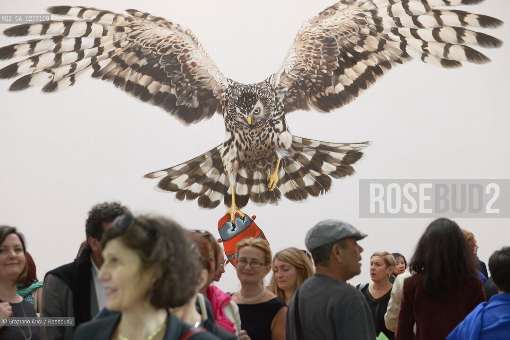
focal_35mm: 70
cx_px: 255
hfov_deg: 28.8
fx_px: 992
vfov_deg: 19.5
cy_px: 170
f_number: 6.3
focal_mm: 70
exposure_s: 1/160
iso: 3200
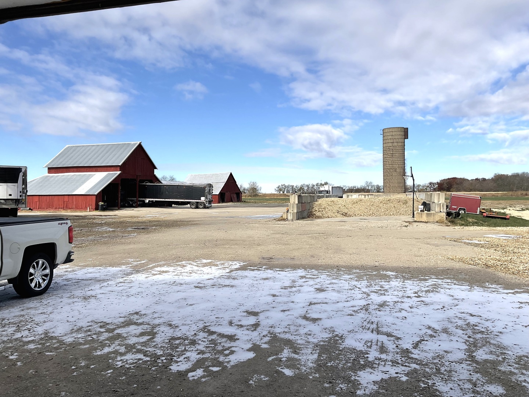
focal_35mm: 29
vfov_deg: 48.2
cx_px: 264
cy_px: 198
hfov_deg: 61.7
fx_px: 443
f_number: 1.8
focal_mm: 3
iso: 16
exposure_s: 1/2801
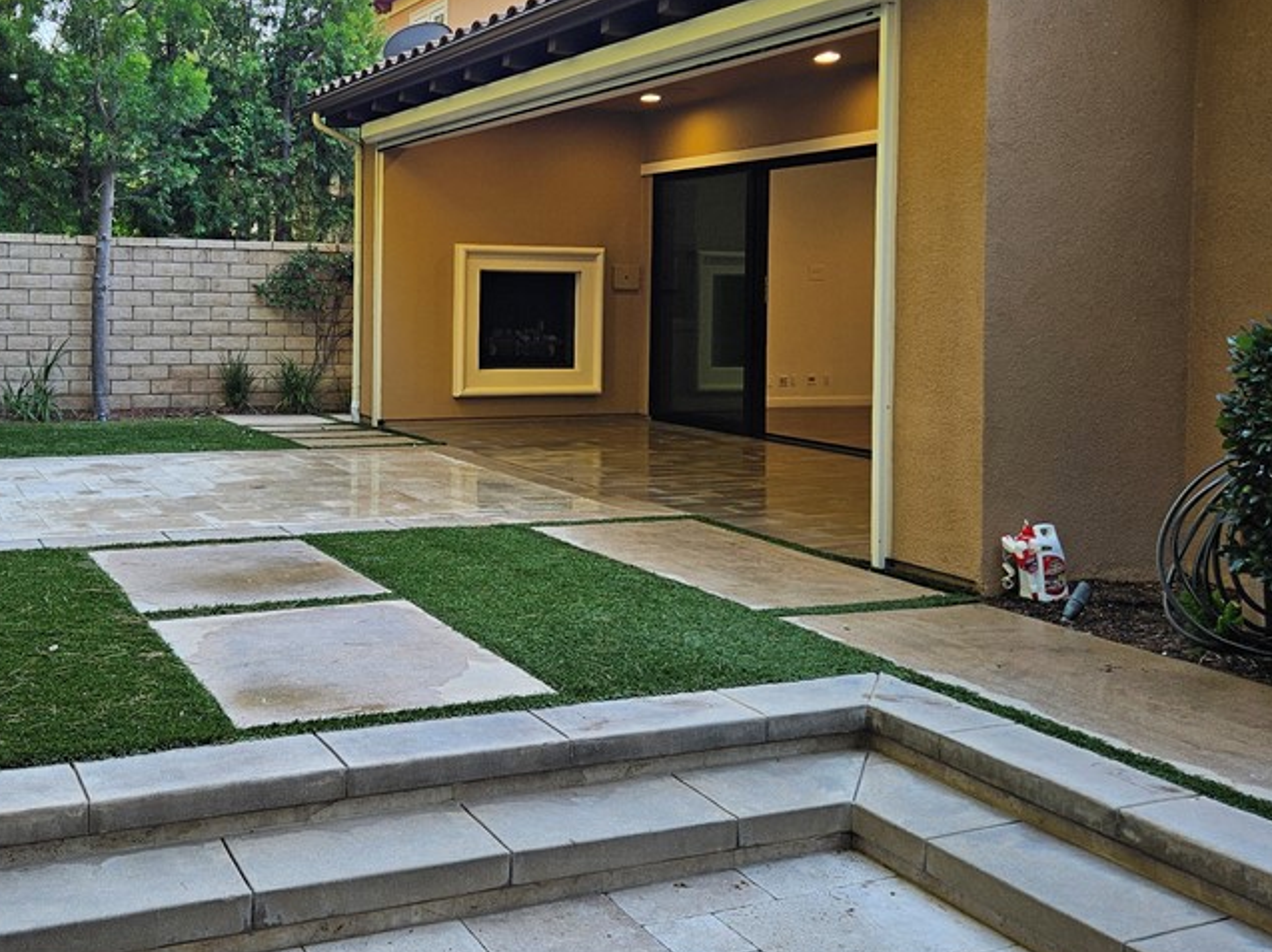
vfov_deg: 38.1
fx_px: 1359
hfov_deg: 49.2
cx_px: 417
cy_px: 305
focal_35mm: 37
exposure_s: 1/120
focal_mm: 5.4
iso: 50
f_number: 1.8
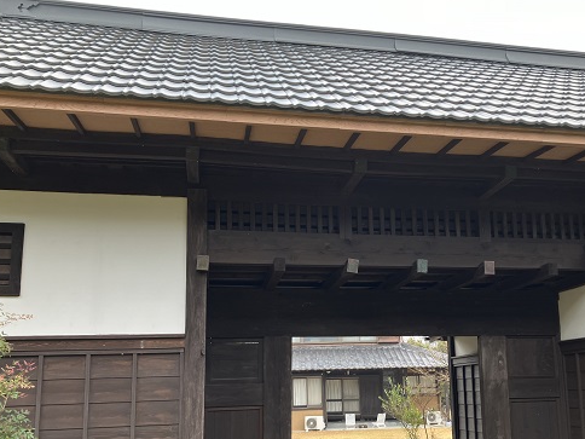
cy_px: 283
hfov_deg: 49.8
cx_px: 349
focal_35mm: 37
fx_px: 625
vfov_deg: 38.3
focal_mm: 3.99
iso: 40
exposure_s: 1/121
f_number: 1.8
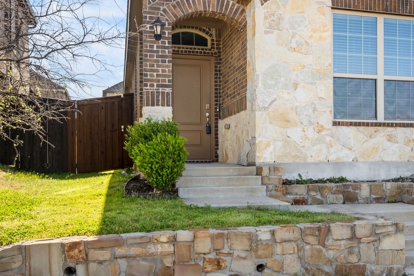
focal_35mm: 49
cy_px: 124
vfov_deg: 27.5
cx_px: 363
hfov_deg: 38.0
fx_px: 563
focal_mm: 25
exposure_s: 1/400
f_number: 8
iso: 160
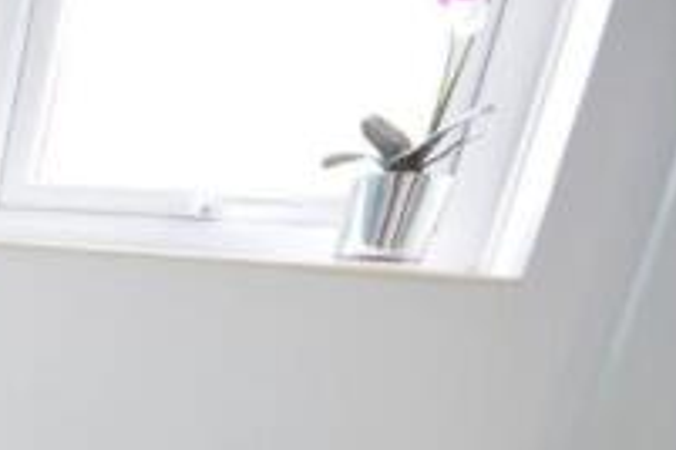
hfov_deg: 26.1
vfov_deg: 24.8
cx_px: -397
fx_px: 920
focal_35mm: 49
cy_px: 542
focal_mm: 10
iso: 400
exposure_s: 1/13
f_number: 8
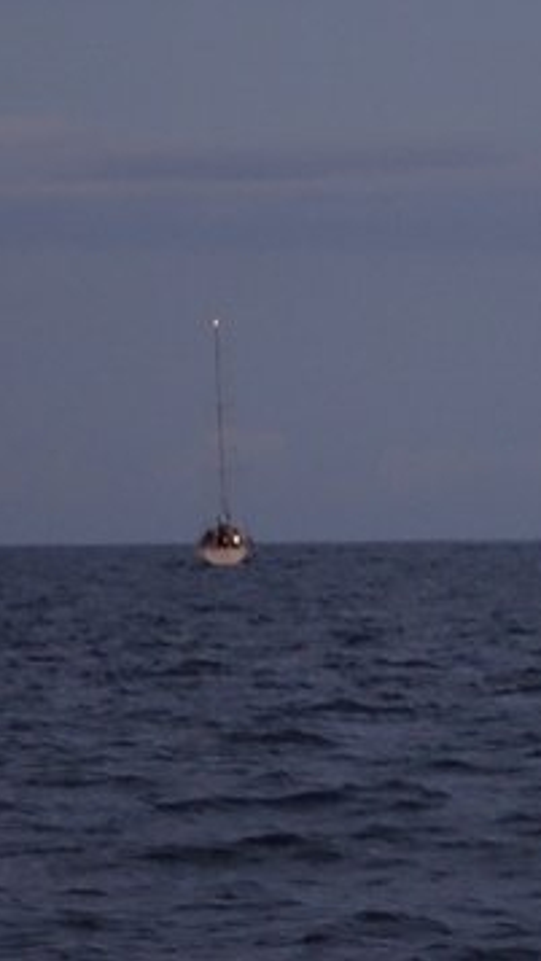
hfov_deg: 4.5
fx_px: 6830
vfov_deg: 8.0
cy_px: 482
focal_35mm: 268
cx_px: 495
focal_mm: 31.31
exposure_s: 1/25
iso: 1250
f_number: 5.6
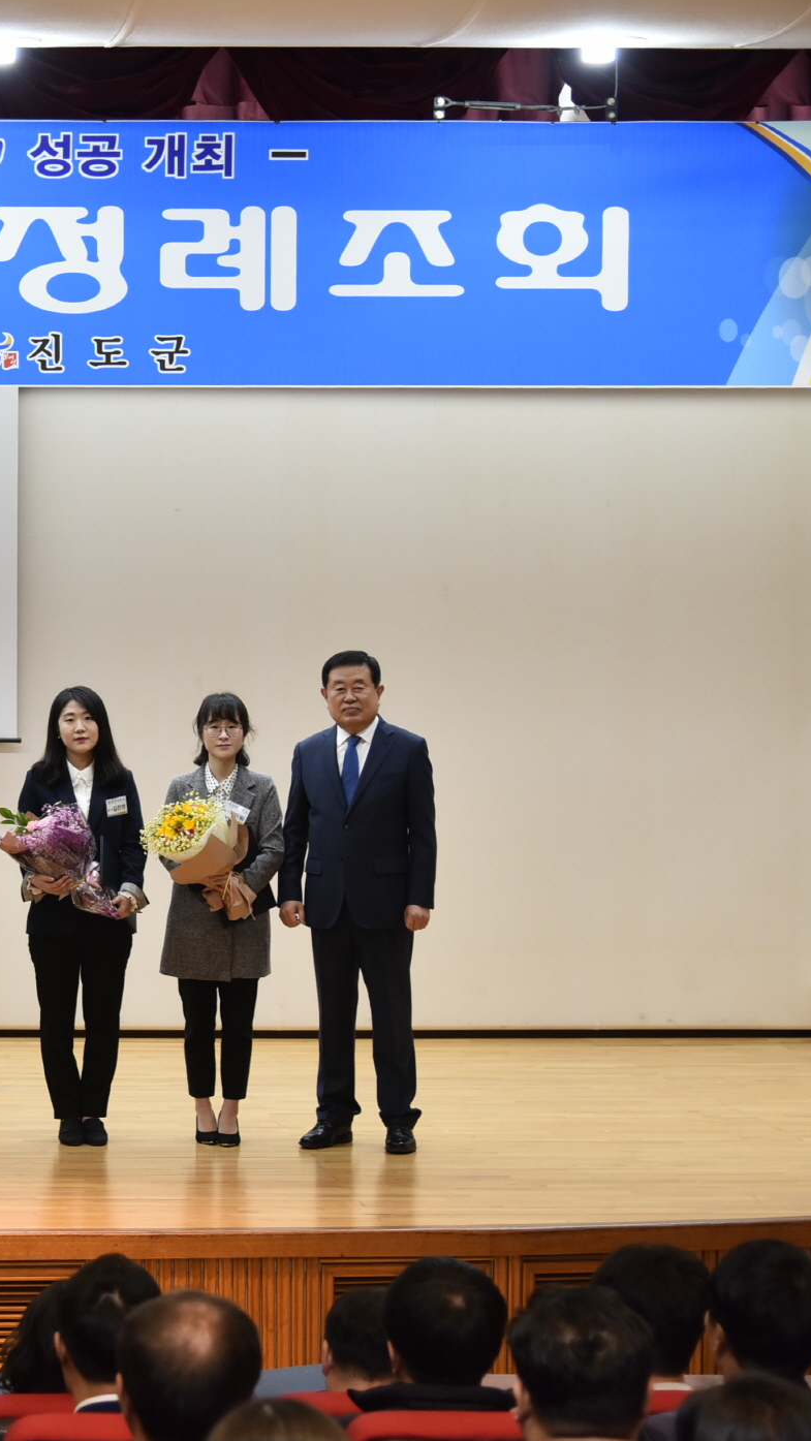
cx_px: -211
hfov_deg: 14.2
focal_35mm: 82
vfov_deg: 25.9
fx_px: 3134
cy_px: 718
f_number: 4
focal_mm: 52
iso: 1000
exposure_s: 1/125
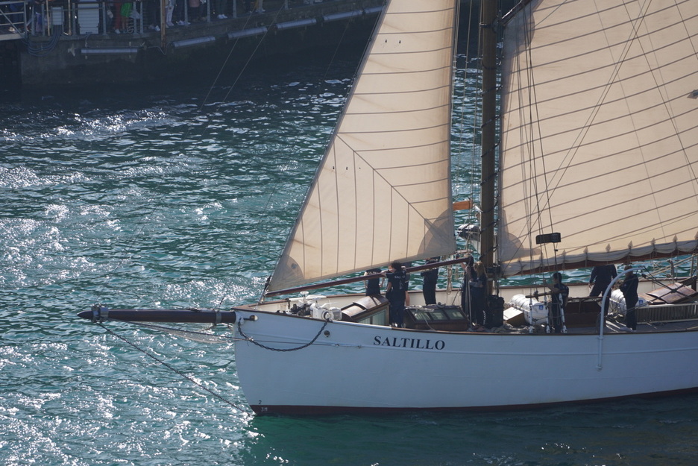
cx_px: 349
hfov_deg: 6.9
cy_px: 233
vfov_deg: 4.6
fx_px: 5819
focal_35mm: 300
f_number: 4
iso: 200
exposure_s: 1/1250
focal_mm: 200
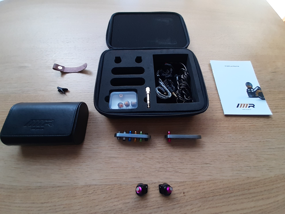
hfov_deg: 106.2
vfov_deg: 89.9
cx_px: 142
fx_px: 107
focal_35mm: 13
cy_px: 107
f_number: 2.2
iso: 64
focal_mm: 1.13
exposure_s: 1/50
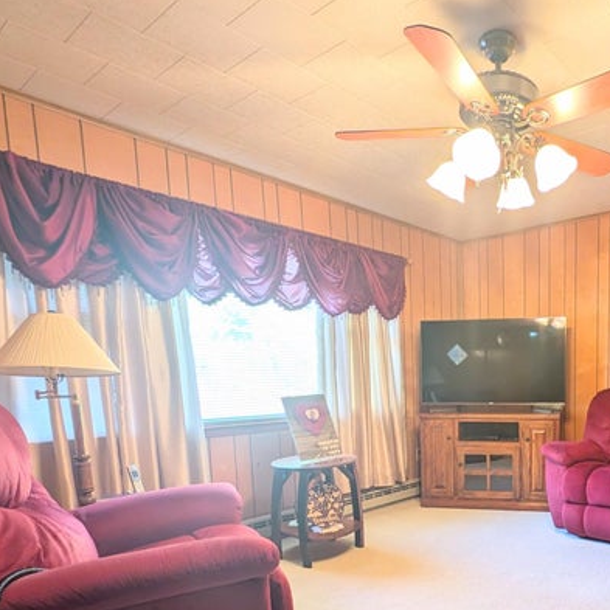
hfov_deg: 61.3
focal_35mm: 23
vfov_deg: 64.3
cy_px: 438
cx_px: 495
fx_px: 459
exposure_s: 1/30
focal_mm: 2.23
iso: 100
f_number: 1.95
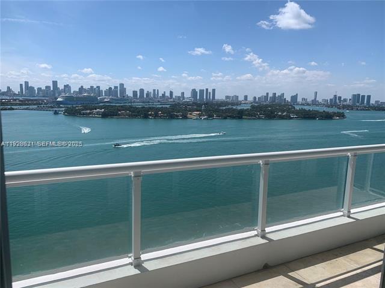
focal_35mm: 26
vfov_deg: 53.1
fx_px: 289
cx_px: 192
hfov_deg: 67.3
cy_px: 144
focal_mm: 4.25
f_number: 1.8
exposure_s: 1/4464
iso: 25
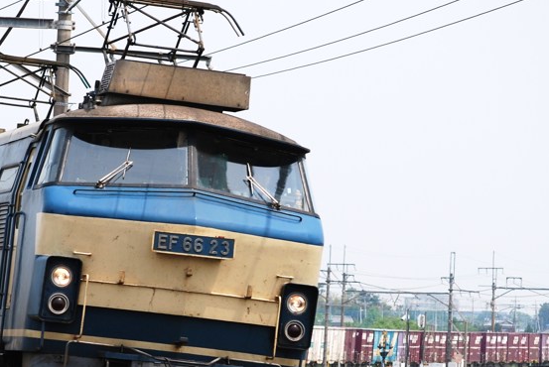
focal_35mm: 278
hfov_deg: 7.4
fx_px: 4244
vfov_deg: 5.0
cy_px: 243
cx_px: 236
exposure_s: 1/500
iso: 125
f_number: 5.6
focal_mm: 100
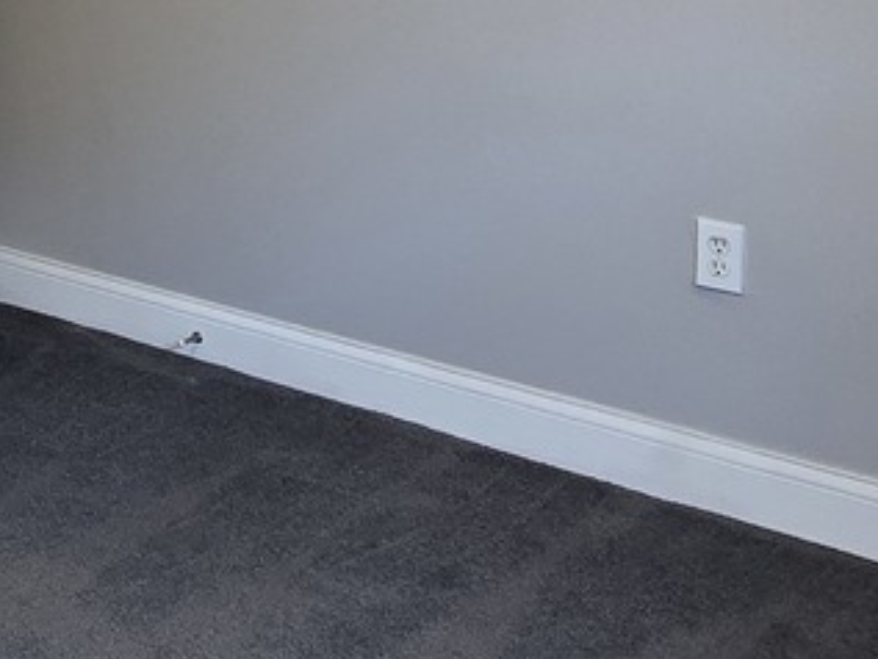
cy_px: -233
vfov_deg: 22.0
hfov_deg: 27.9
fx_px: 1497
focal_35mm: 59
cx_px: -222
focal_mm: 2.2
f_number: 2.2
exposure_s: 1/60
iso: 250
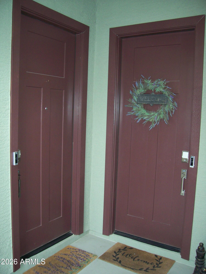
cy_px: 137
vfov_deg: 53.9
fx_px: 269
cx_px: 103
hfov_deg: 41.8
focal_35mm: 34
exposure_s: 1/60
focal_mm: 5.6
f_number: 2.7
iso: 160
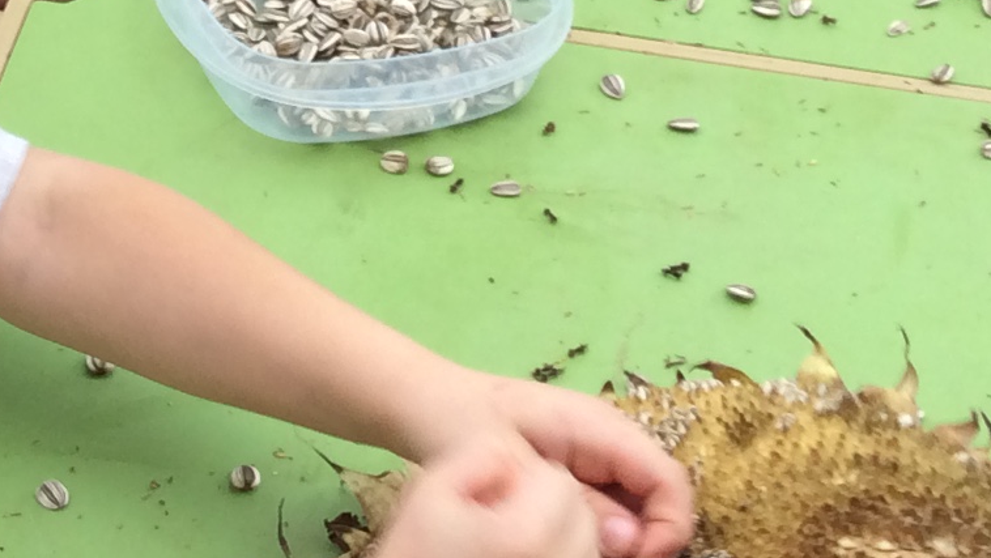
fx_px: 3128
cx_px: 182
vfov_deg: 10.0
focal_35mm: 119
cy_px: -150
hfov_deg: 17.8
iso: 32
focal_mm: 3.3
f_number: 2.4
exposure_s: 1/40
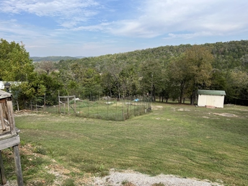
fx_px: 186
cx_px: 124
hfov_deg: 67.3
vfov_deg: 53.1
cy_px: 93
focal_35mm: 26
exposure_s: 1/1957
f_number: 1.6
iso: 50
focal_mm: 5.1
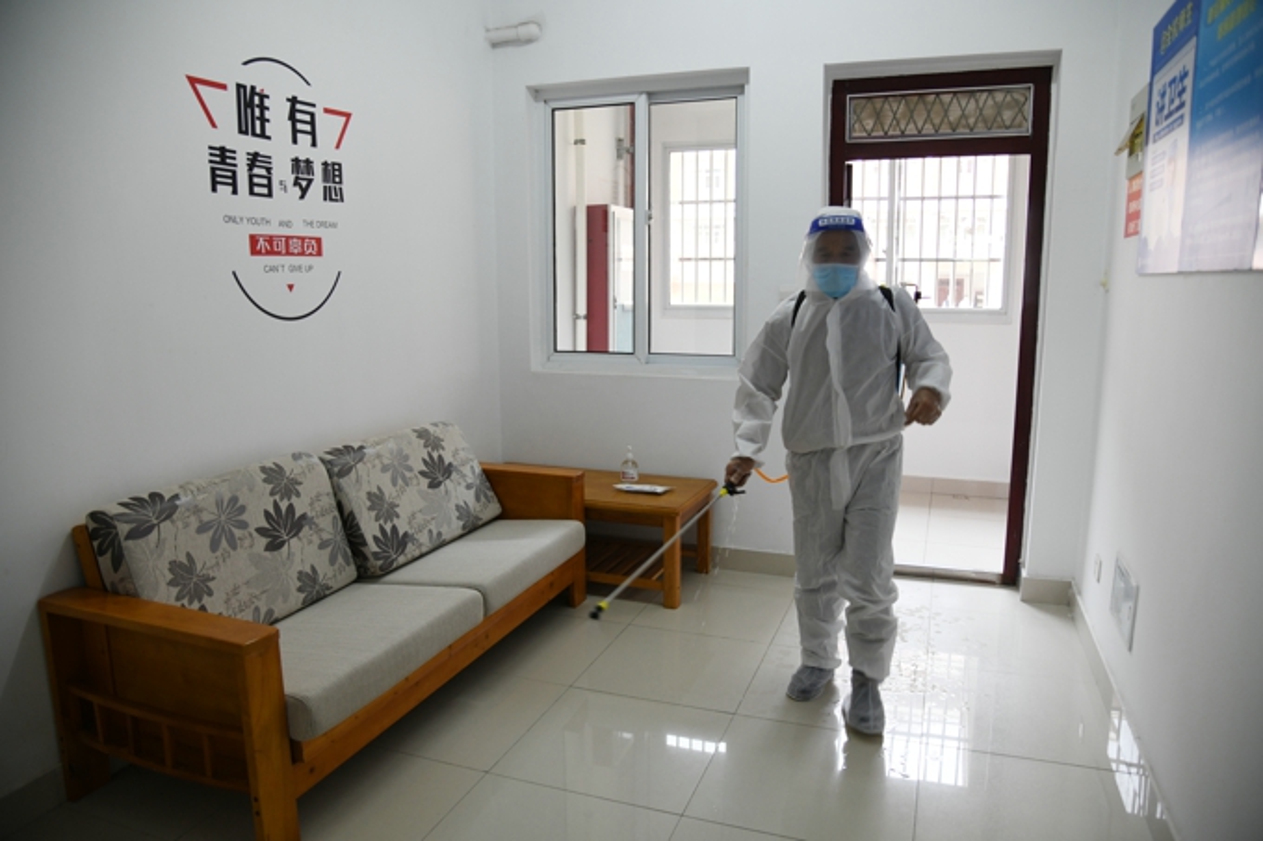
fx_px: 842
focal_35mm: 24
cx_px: 632
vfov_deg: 53.1
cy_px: 420
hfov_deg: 73.8
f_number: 4
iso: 800
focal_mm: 24
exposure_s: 1/80
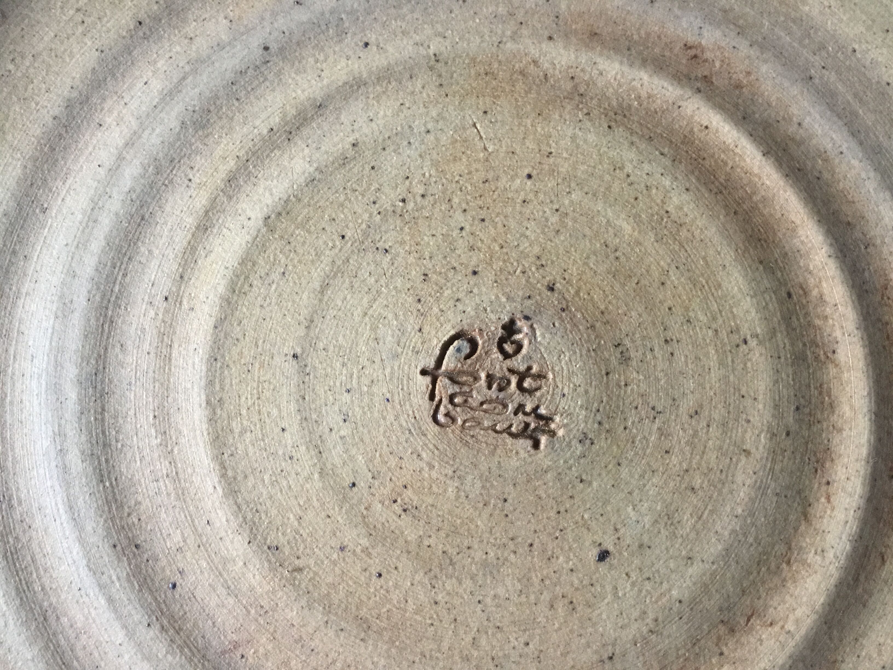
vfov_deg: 45.4
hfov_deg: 58.4
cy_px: 335
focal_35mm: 31
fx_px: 800
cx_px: 446
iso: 160
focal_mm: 3.3
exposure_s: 1/33
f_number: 2.4
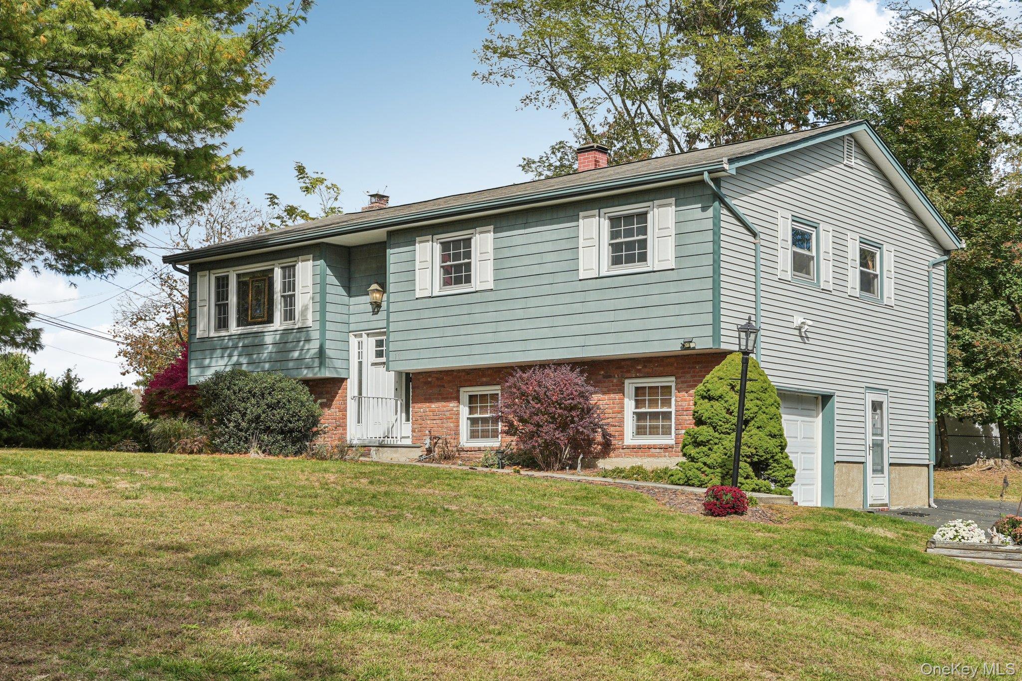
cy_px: 340
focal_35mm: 45
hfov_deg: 43.6
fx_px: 1277
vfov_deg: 29.9
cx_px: 511
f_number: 9
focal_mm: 30
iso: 100
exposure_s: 1/250
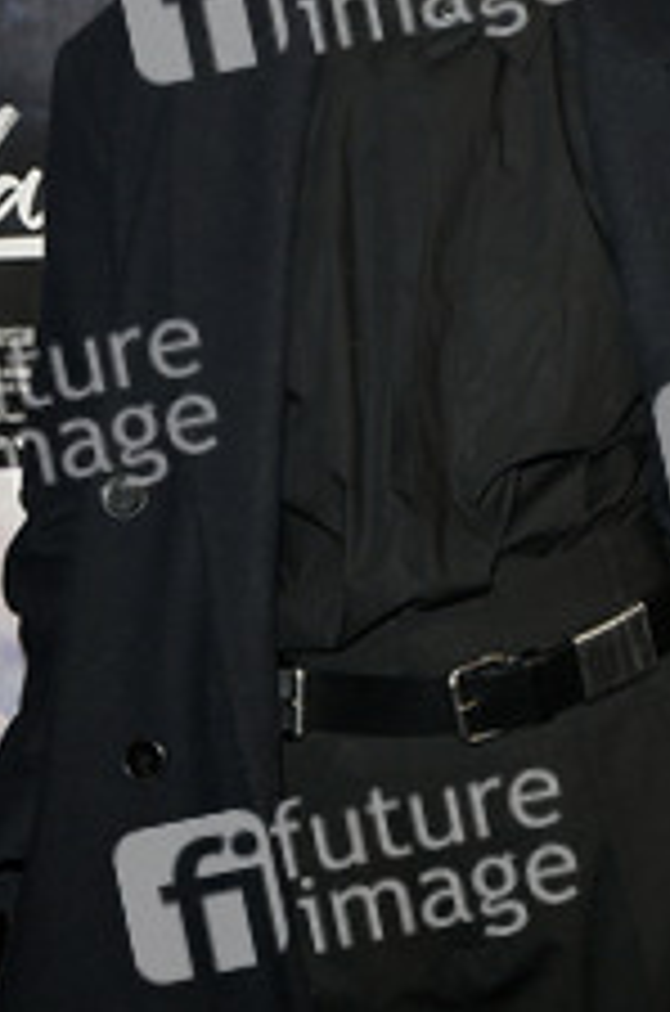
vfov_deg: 22.6
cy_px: 202
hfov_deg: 15.2
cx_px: 477
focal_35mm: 89
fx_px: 2496
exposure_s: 1/200
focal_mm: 50
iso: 2500
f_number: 9
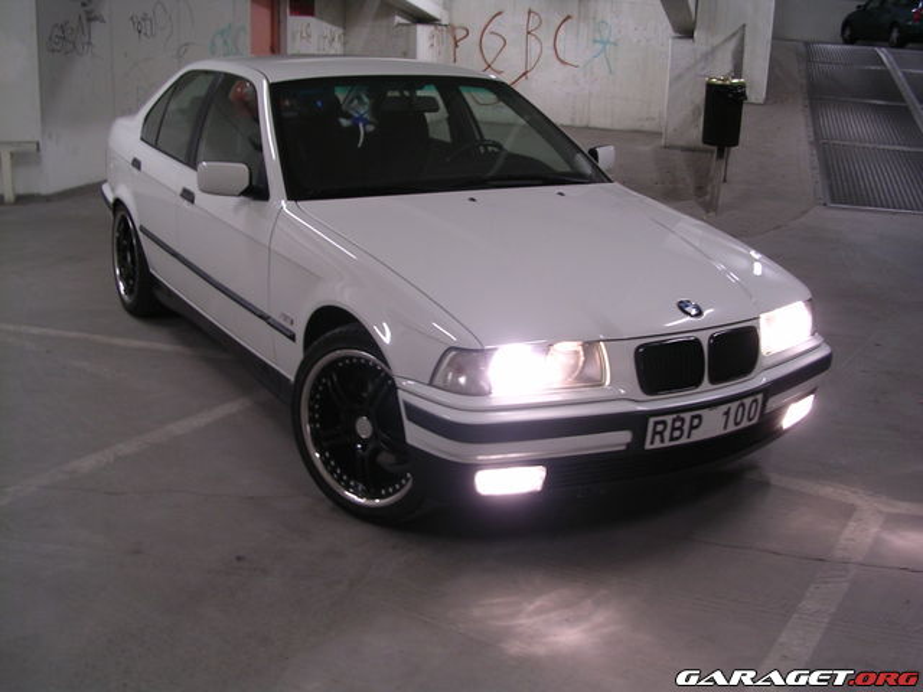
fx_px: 1013
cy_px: 346
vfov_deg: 37.7
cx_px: 462
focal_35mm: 38
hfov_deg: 49.0
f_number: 2.8
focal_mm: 5.8
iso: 100
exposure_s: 1/8.4
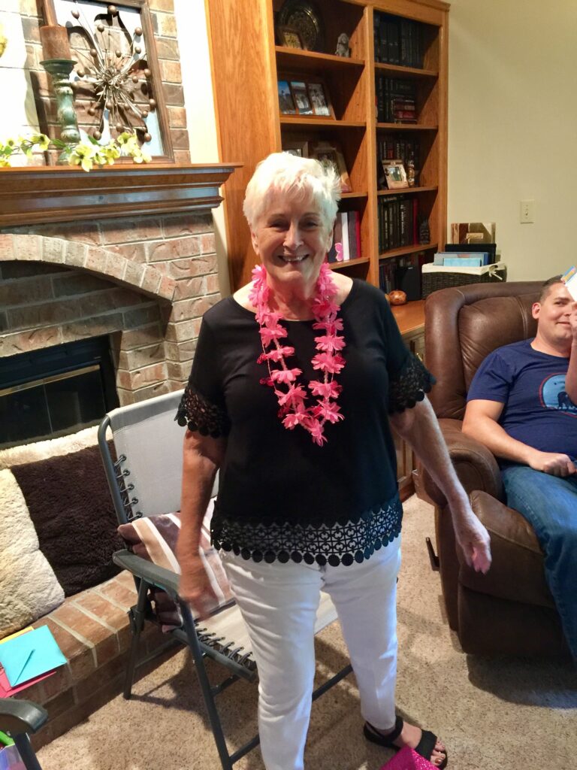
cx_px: 288
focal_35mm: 29
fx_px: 645
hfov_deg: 48.2
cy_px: 385
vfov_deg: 61.7
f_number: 2.2
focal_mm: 4.15
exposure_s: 1/4
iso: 80
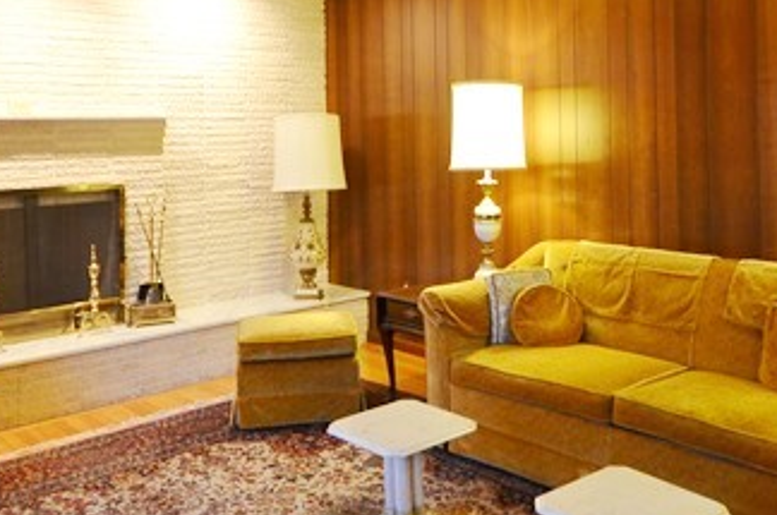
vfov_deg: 34.9
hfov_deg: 51.9
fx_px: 797
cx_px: 427
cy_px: 115
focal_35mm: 37
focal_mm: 10
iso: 1250
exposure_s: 1/30
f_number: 3.5
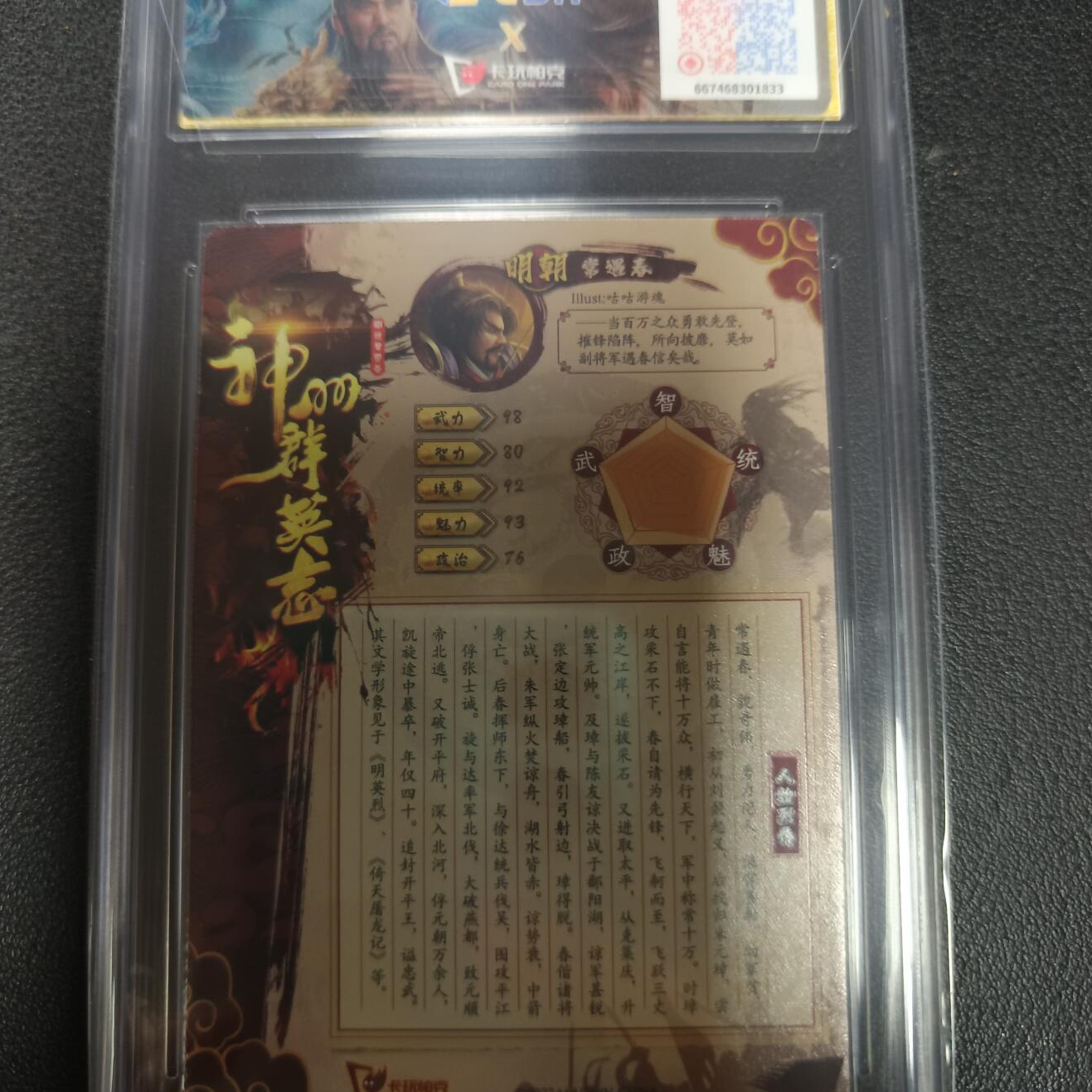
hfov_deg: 55.6
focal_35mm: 29
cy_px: 561
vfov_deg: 55.6
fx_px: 1035
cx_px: 539
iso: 900
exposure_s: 1/33.3
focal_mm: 5.31
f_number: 1.7
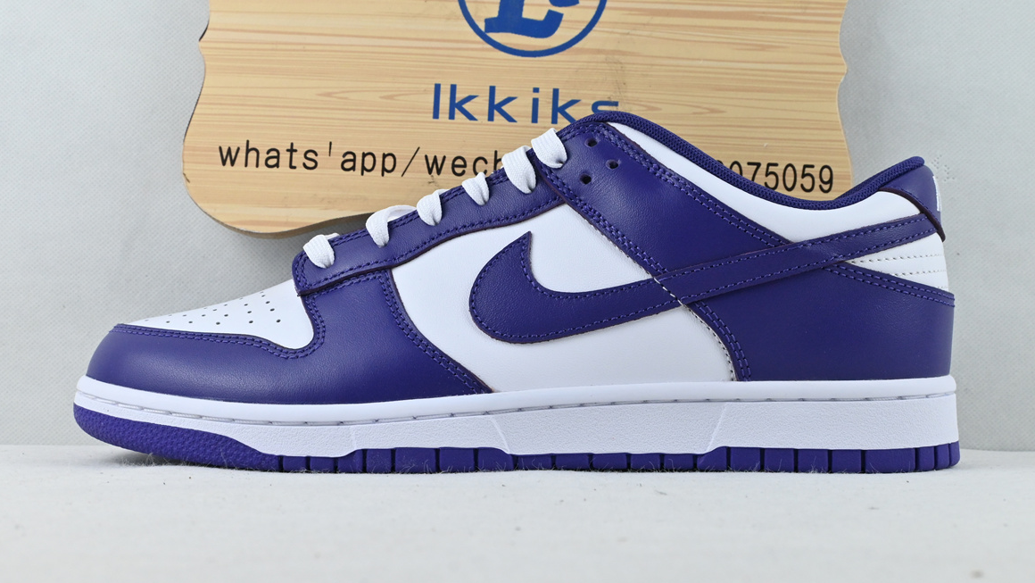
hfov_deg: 39.3
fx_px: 1450
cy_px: 293
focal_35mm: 53
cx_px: 510
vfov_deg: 22.7
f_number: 10
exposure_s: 1/160
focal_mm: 32.5
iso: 1000
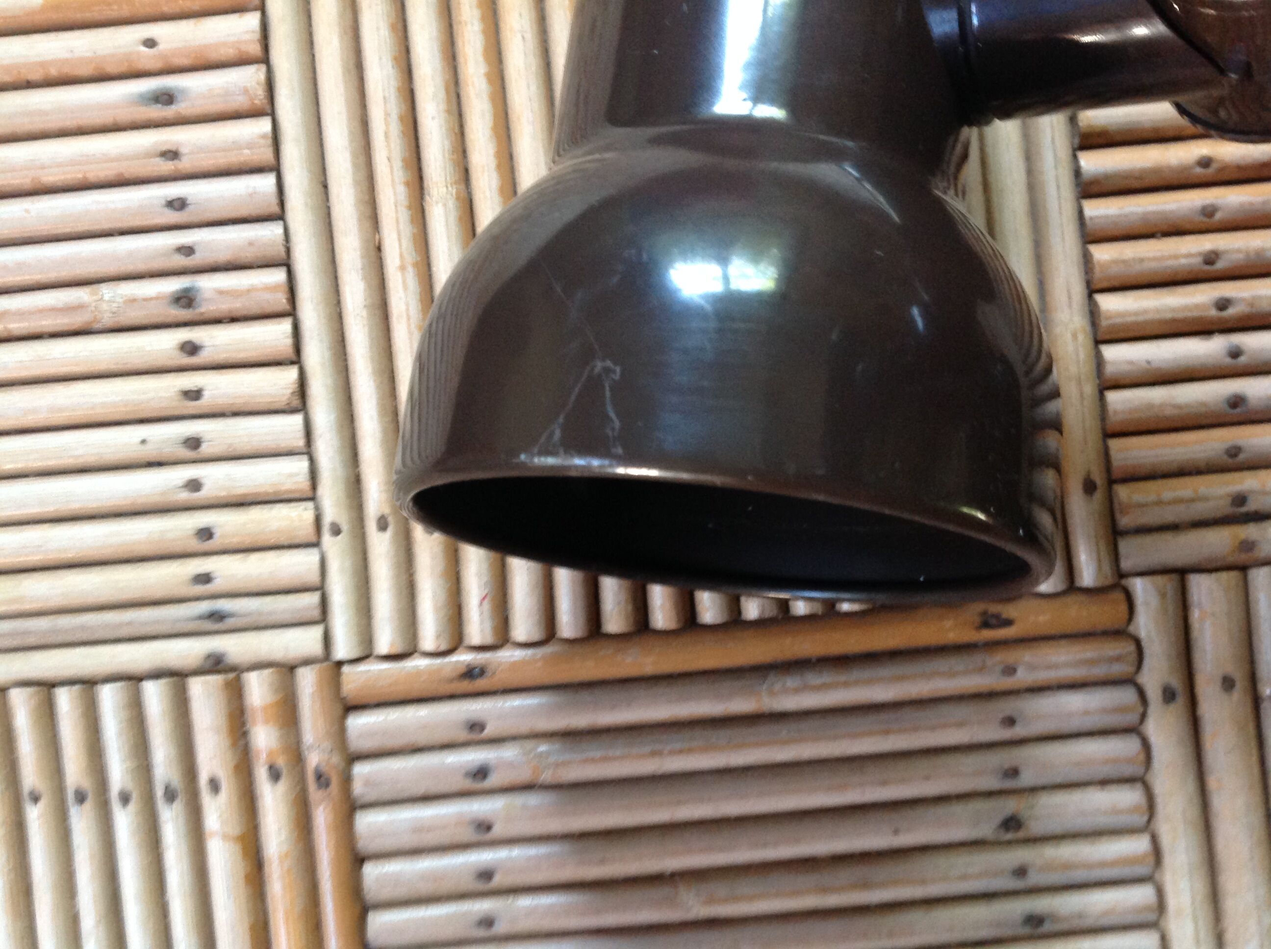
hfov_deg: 52.7
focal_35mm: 35
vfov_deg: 40.6
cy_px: 474
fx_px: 1283
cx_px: 636
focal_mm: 4.28
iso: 200
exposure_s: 1/15
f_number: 2.4
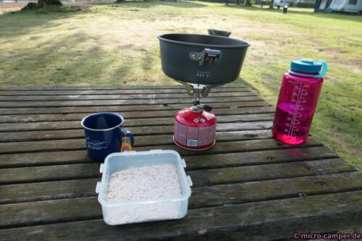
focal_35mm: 24
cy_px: 120
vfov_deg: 53.1
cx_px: 181
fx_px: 241
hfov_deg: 73.8
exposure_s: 1/640
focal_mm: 8.8
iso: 200
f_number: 3.3
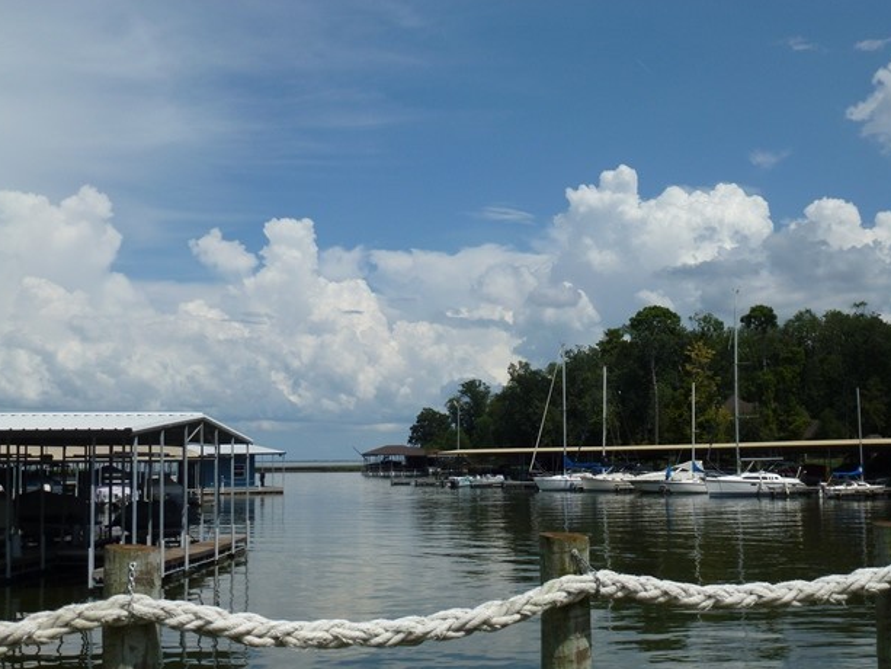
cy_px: 343
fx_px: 1210
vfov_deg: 30.9
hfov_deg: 40.4
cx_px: 446
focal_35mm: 47
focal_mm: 8
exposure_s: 1/2000
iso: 100
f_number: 4
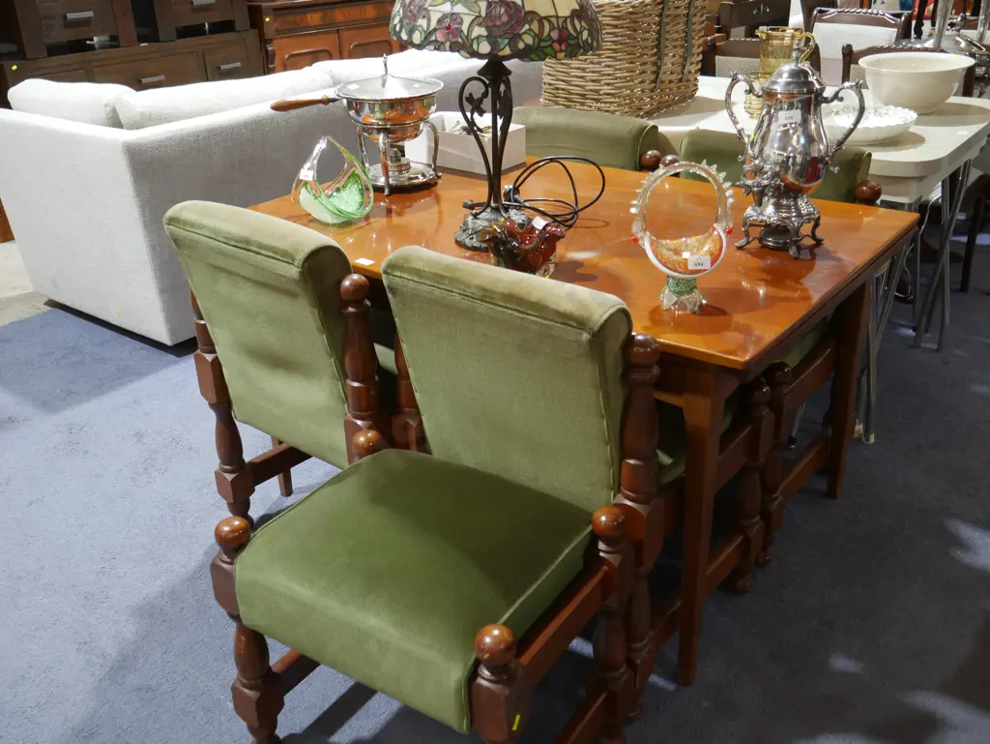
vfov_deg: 44.2
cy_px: 372
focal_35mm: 32
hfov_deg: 56.8
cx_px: 495
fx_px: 916
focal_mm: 16
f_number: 3.6
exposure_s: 1/60
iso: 640
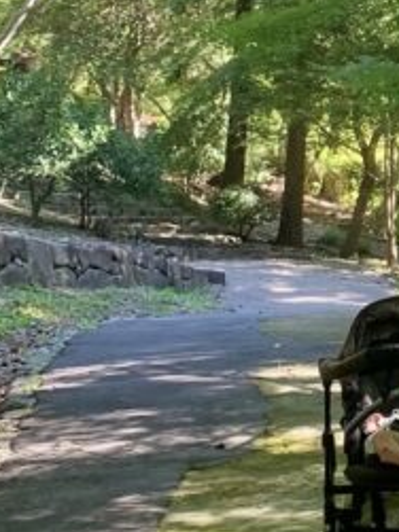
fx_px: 1630
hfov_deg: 12.8
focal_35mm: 106
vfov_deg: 17.4
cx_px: 700
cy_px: -157
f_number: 1.8
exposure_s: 1/121
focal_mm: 4.25
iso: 80
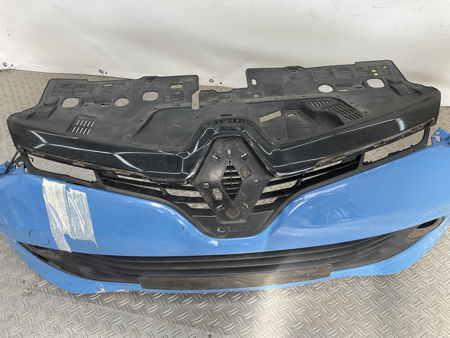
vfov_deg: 48.2
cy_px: 169
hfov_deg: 61.7
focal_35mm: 29
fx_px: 377
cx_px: 225
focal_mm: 3
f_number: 1.8
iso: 20
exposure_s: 1/120
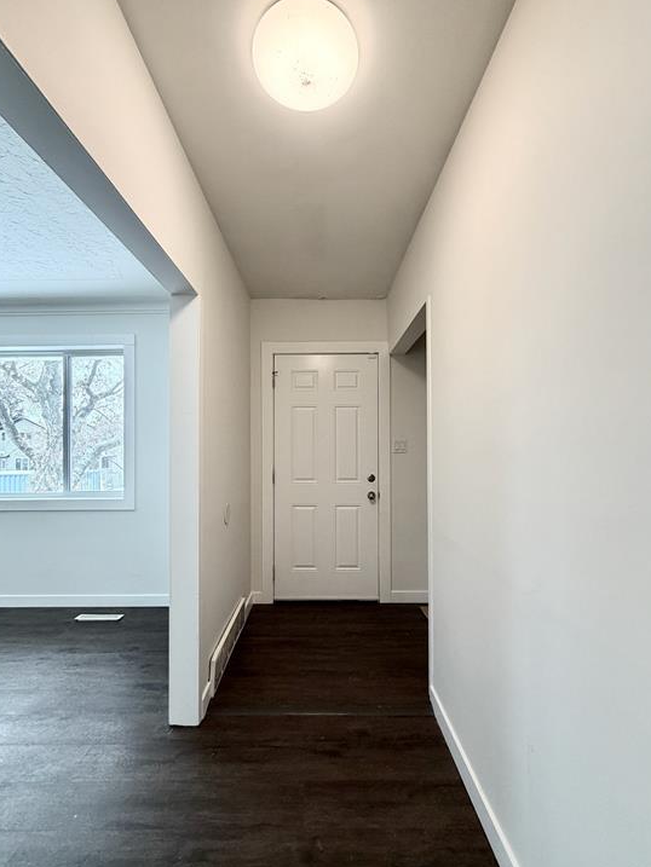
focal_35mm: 15
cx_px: 318
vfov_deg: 98.1
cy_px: 445
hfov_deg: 81.8
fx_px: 376
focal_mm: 2.22
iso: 160
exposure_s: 1/60
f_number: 2.2
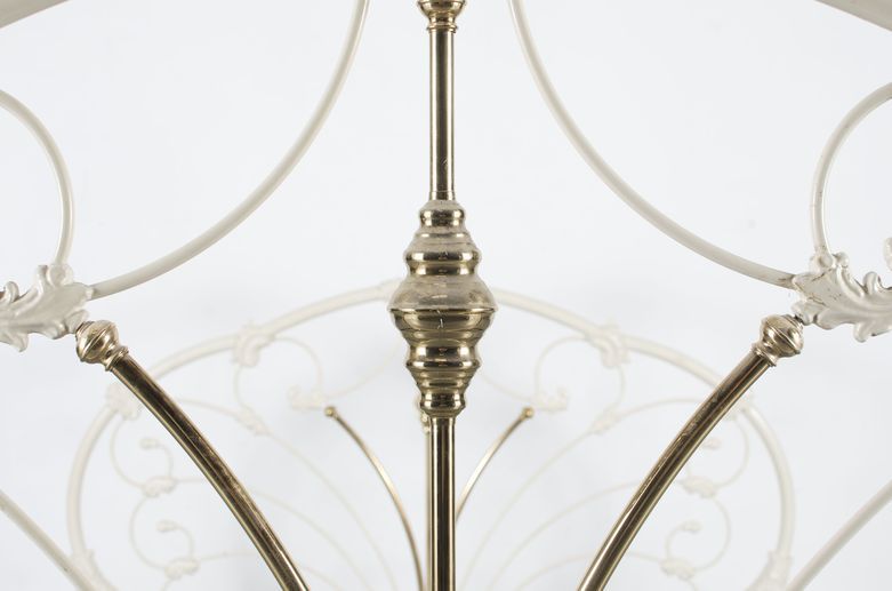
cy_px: 296
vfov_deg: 25.6
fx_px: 1298
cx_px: 446
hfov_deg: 37.9
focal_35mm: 52
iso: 100
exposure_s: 1/125
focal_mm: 35
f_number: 6.3
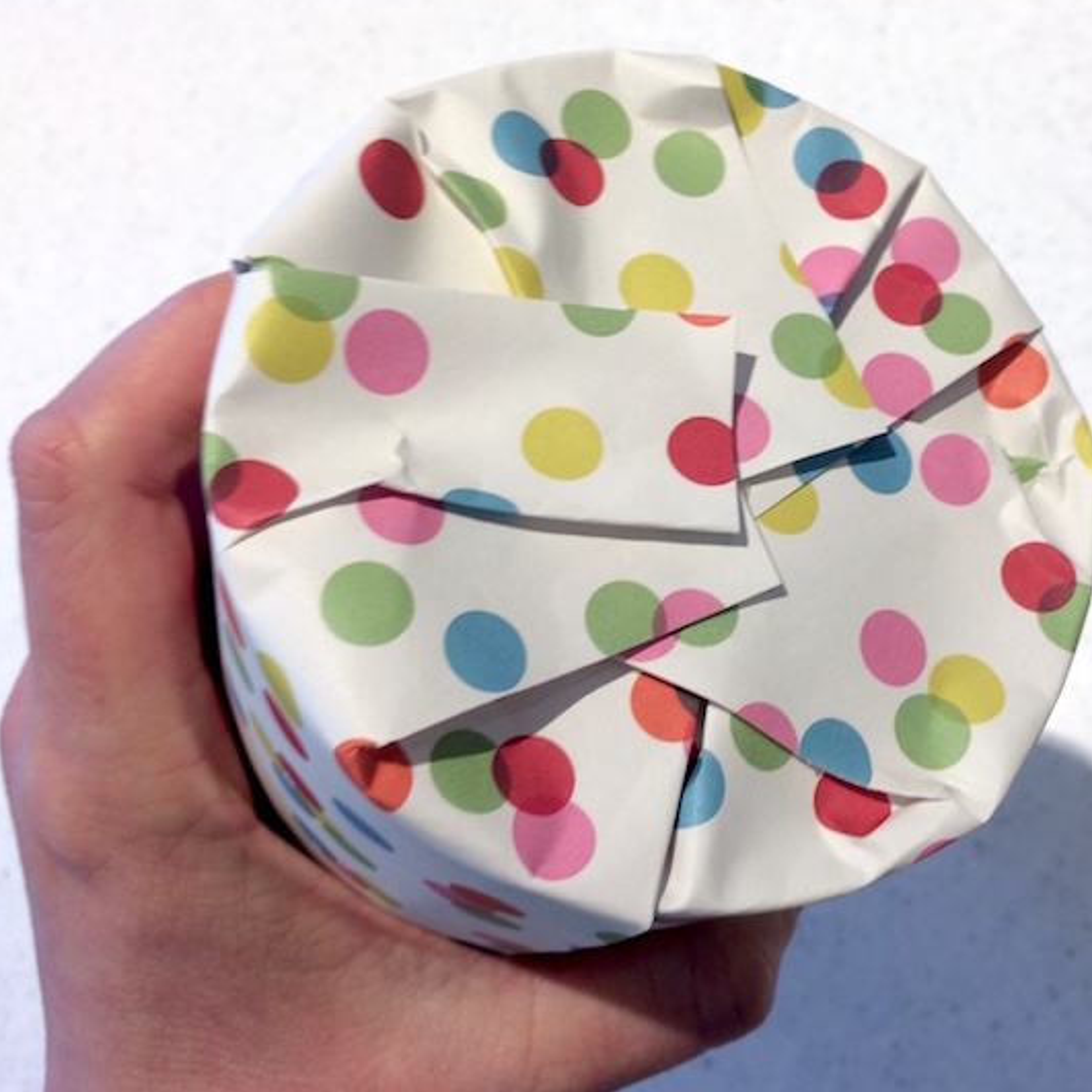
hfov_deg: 45.8
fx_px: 1285
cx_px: 657
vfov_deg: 46.0
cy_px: 550
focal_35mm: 36
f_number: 2.2
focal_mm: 4.15
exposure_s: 1/50
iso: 50
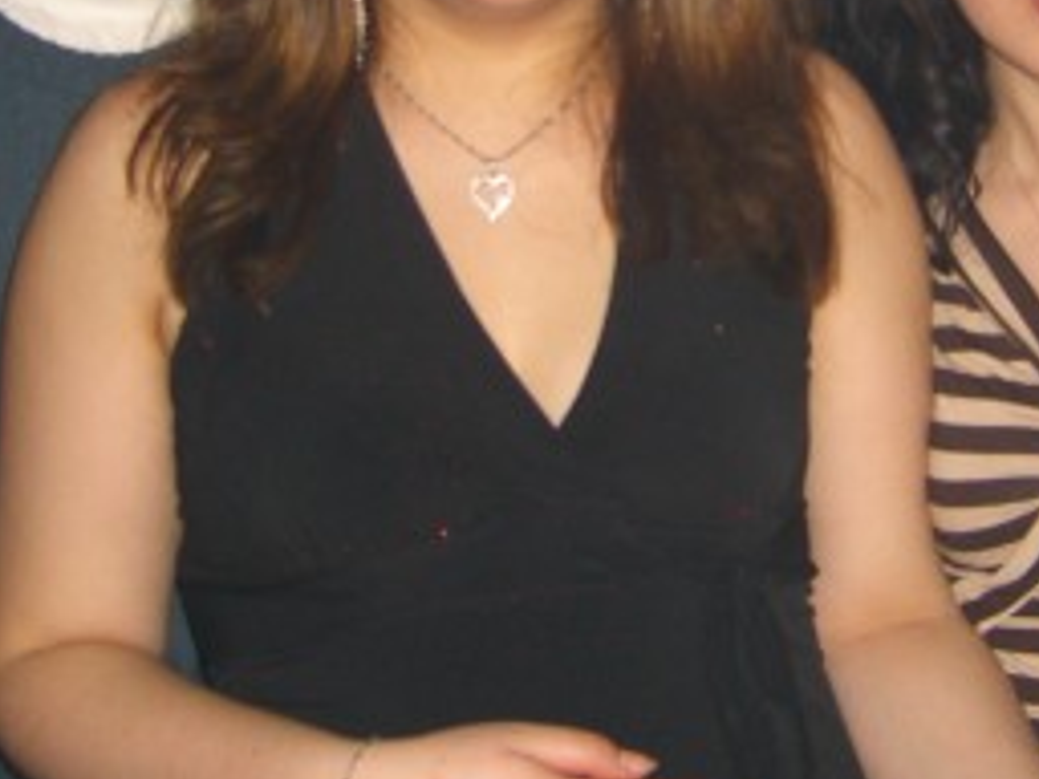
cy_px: 69
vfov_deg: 16.4
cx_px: 755
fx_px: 2671
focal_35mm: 89
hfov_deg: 21.9
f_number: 2.8
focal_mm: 7.9
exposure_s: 1/60
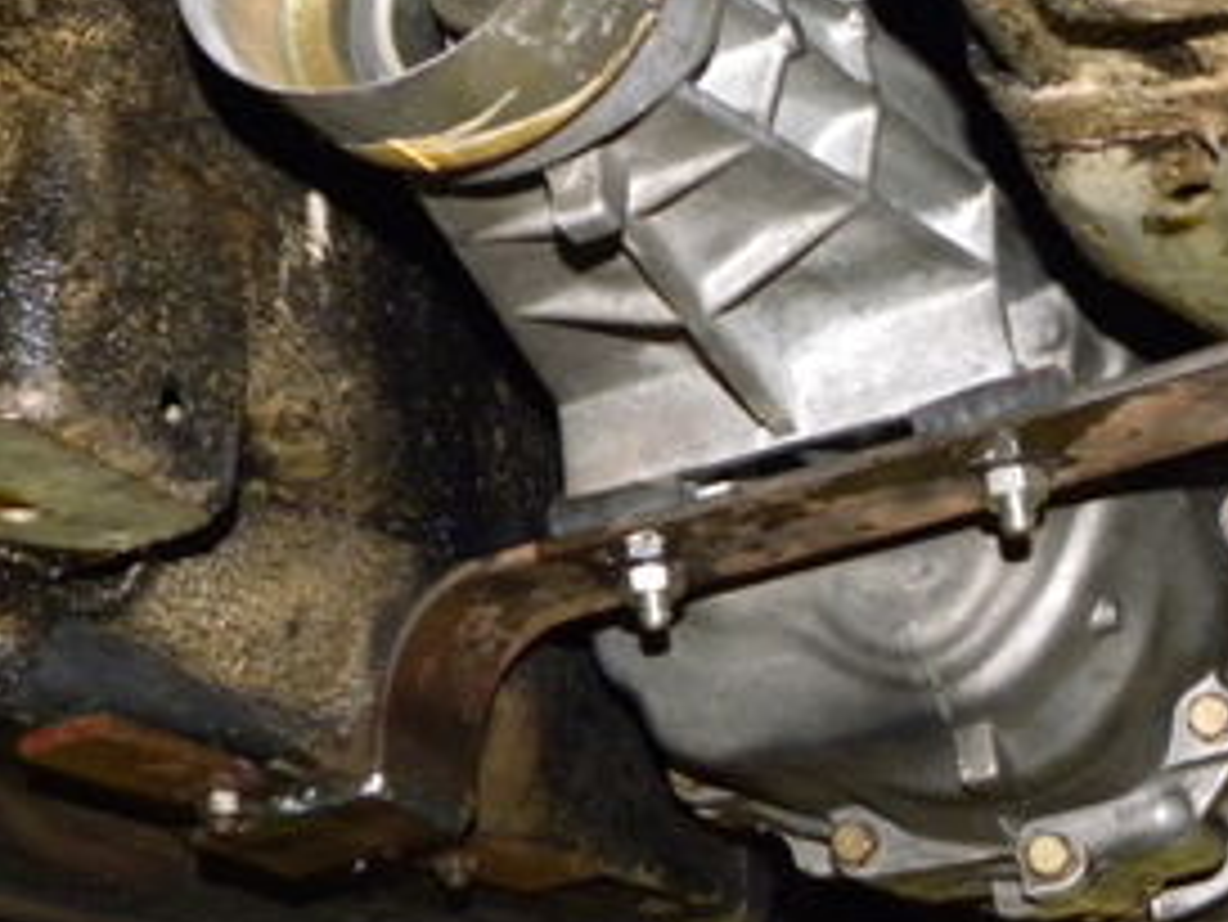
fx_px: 2165
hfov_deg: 31.6
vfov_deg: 24.0
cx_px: 711
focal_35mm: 61
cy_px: 513
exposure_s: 1/30
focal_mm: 4.6
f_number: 2.8
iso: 400
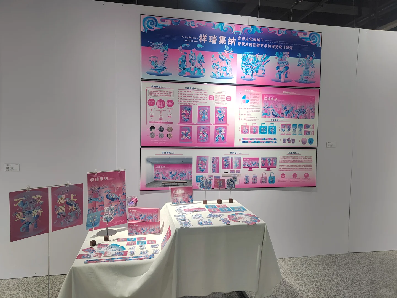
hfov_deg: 73.9
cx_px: 198
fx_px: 264
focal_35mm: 23
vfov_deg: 58.9
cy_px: 149
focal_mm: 5.52
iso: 453
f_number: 1.9
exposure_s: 1/100
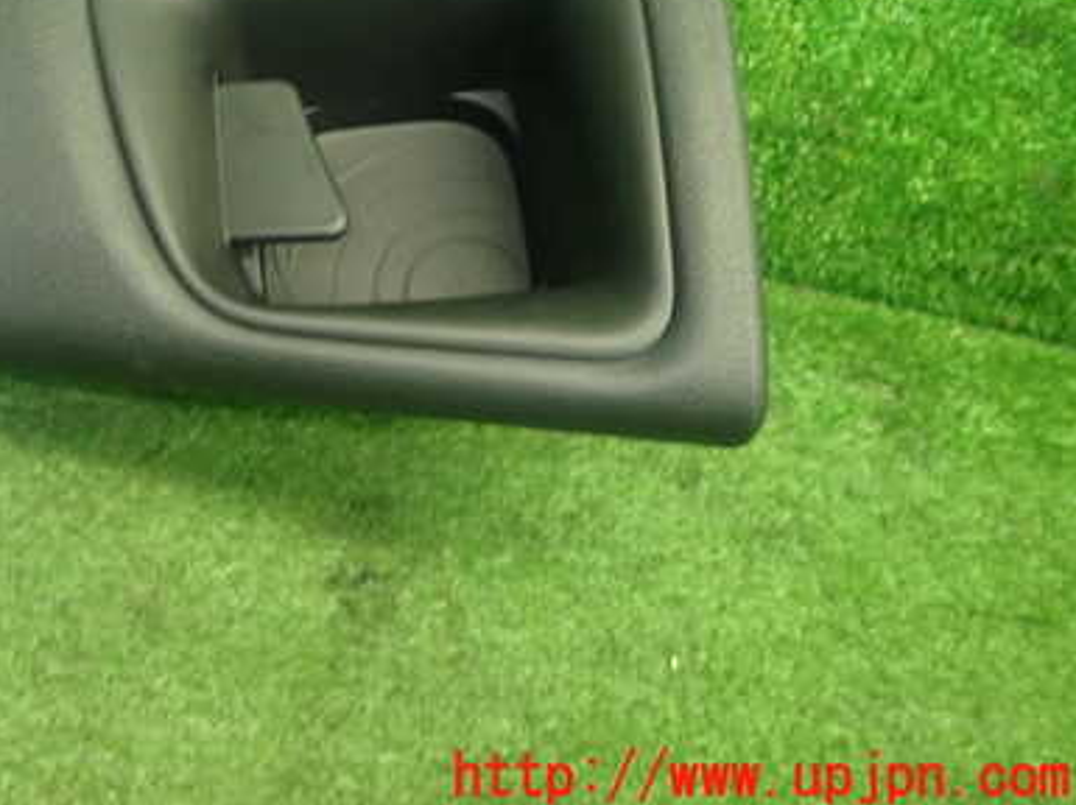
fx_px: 1211
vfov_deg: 35.8
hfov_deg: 45.9
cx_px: 246
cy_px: 184
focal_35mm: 39
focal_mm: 4.5
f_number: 2
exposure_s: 1/30
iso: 250
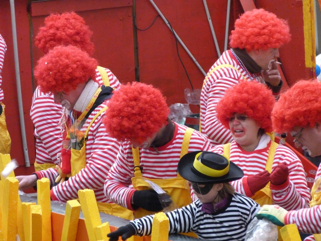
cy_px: 120
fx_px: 3932
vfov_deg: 3.5
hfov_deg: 4.7
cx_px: 160
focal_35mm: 424
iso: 800
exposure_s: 1/160
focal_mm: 76.4
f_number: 4.3
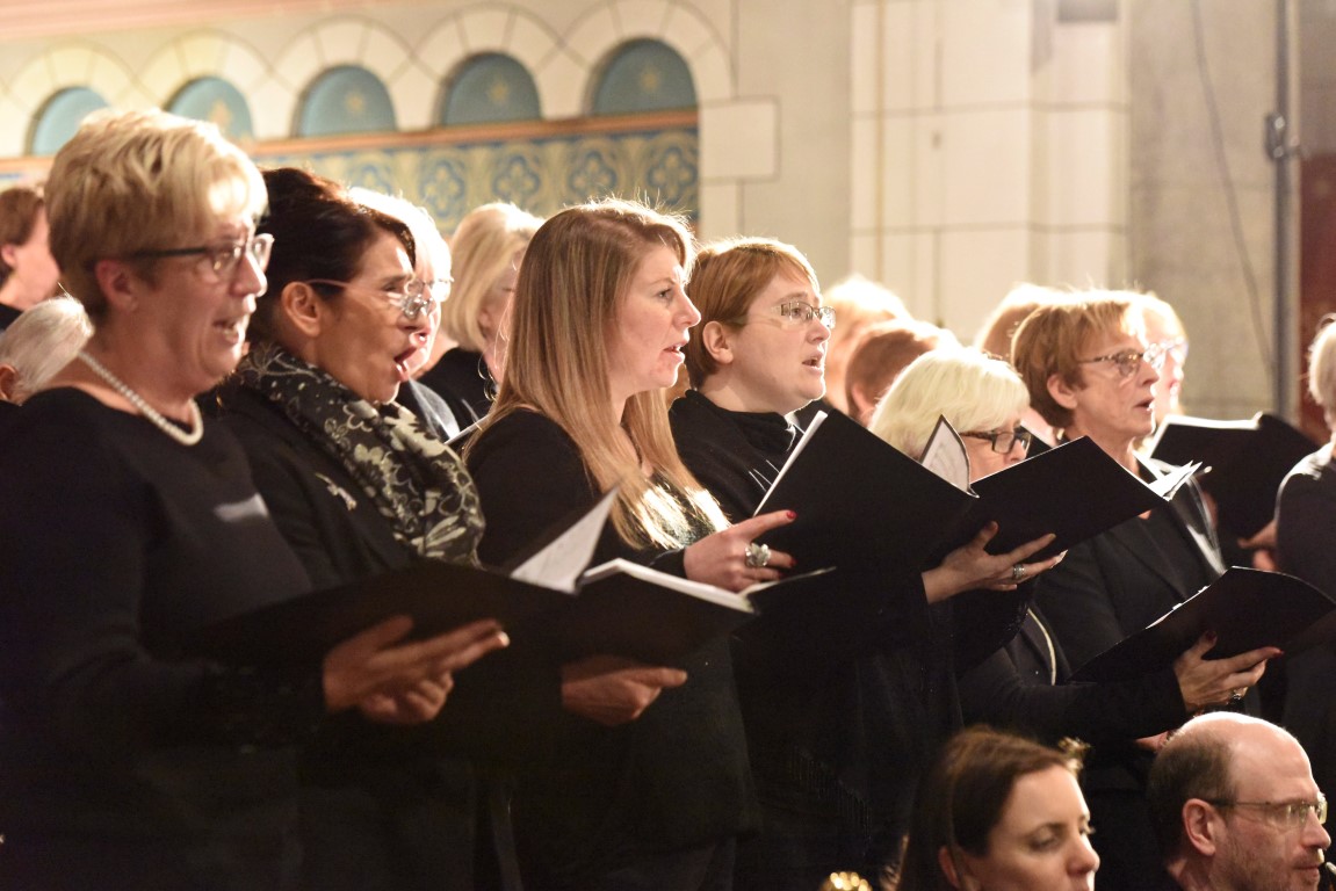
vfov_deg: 12.2
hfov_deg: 18.3
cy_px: 446
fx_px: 4157
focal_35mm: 112
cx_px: 668
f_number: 3.5
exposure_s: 1/100
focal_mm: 112
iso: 12800
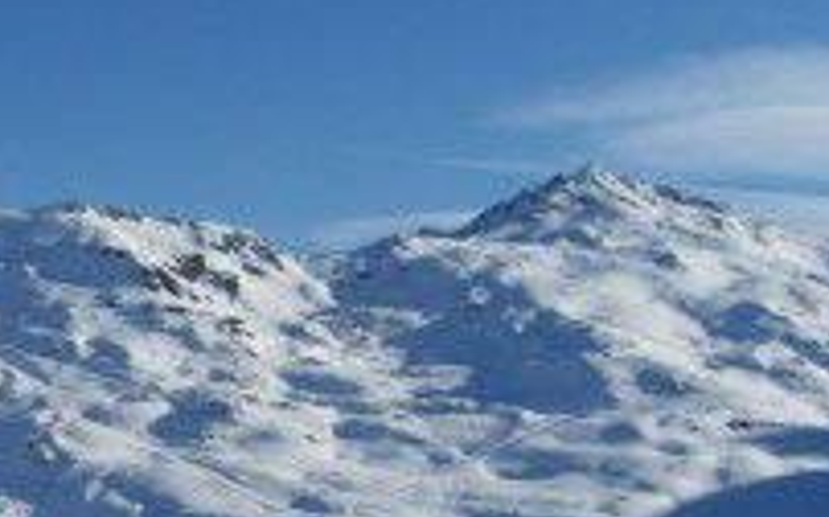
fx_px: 1987
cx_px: -70
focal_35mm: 88
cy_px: 583
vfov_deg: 14.5
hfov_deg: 22.3
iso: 80
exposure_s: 1/350
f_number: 8.2
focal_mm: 6.3
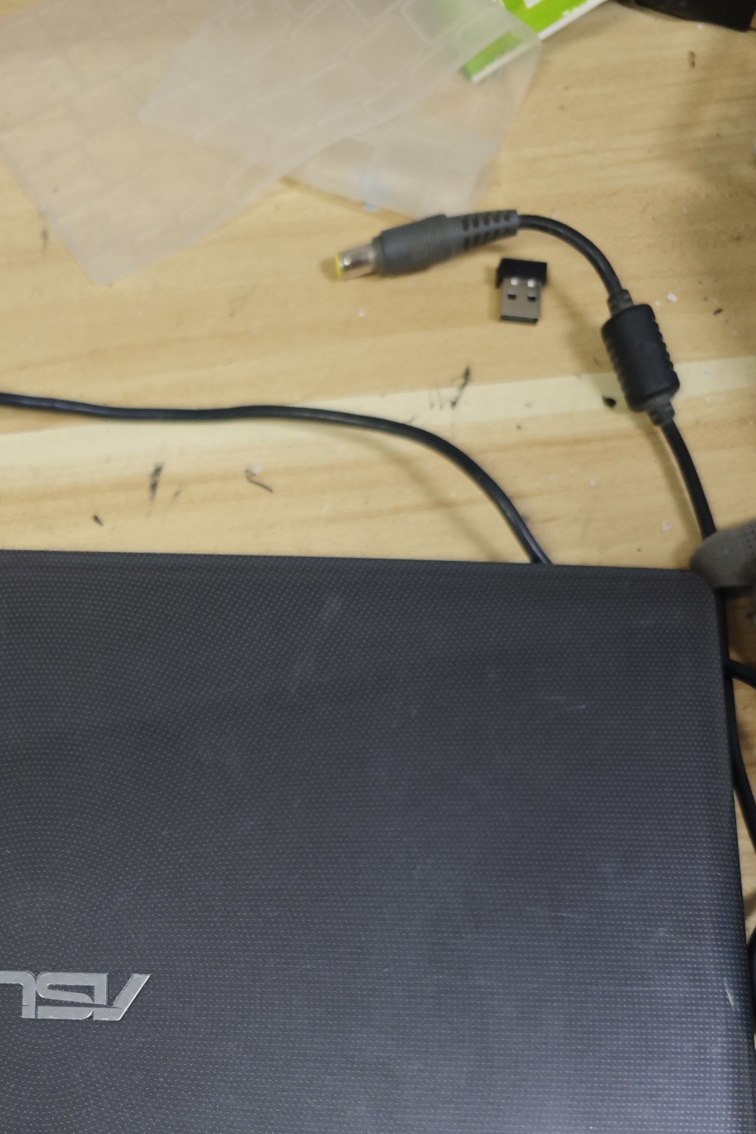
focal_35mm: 41
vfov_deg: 44.2
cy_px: 966
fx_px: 1292
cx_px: 31
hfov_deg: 30.7
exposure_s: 1/33.3
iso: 640
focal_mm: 6.68
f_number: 1.42
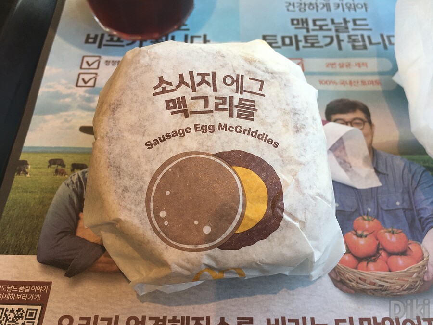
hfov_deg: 61.7
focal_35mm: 29
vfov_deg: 48.2
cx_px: 216
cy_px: 162
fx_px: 363
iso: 32
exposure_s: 1/120
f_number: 2.2
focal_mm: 4.15
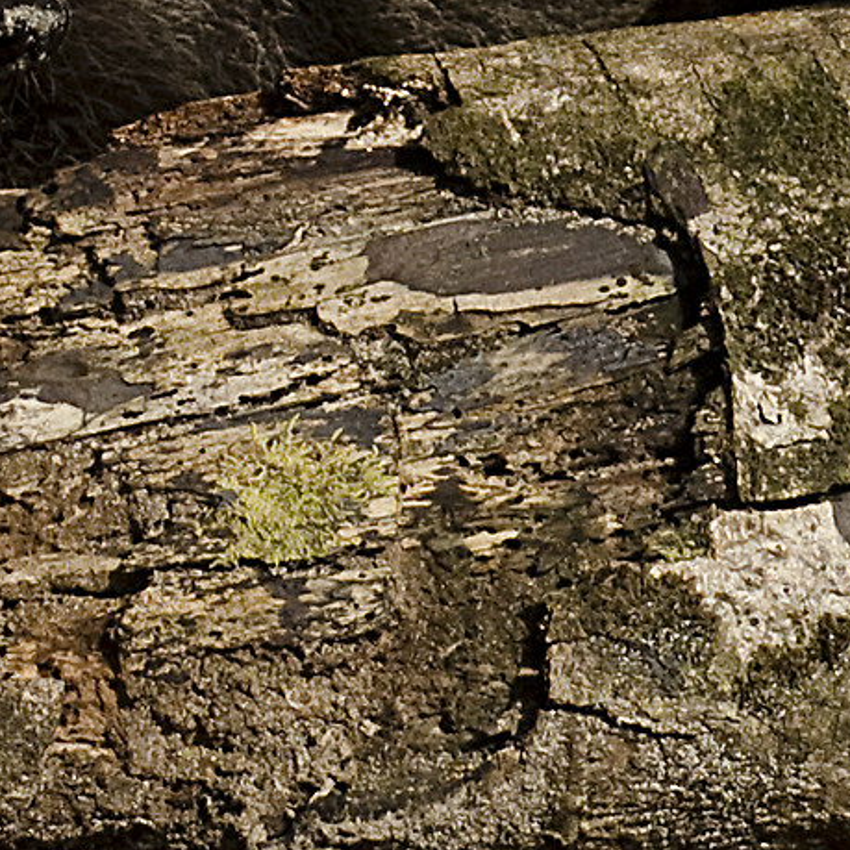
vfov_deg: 2.9
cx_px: 1556
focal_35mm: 598
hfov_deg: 2.9
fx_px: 16613
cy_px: -44
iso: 400
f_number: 4.5
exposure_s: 1/2000
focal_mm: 90
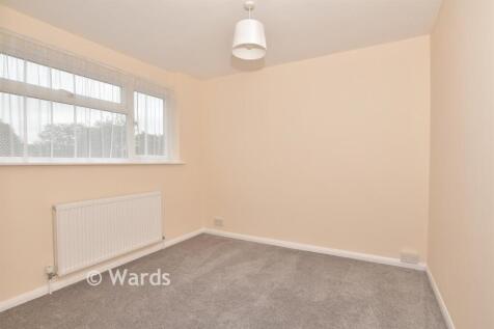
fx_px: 206
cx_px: 247
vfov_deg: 77.3
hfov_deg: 100.4
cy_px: 164
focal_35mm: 15
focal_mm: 10
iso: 250
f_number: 8
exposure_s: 1/30
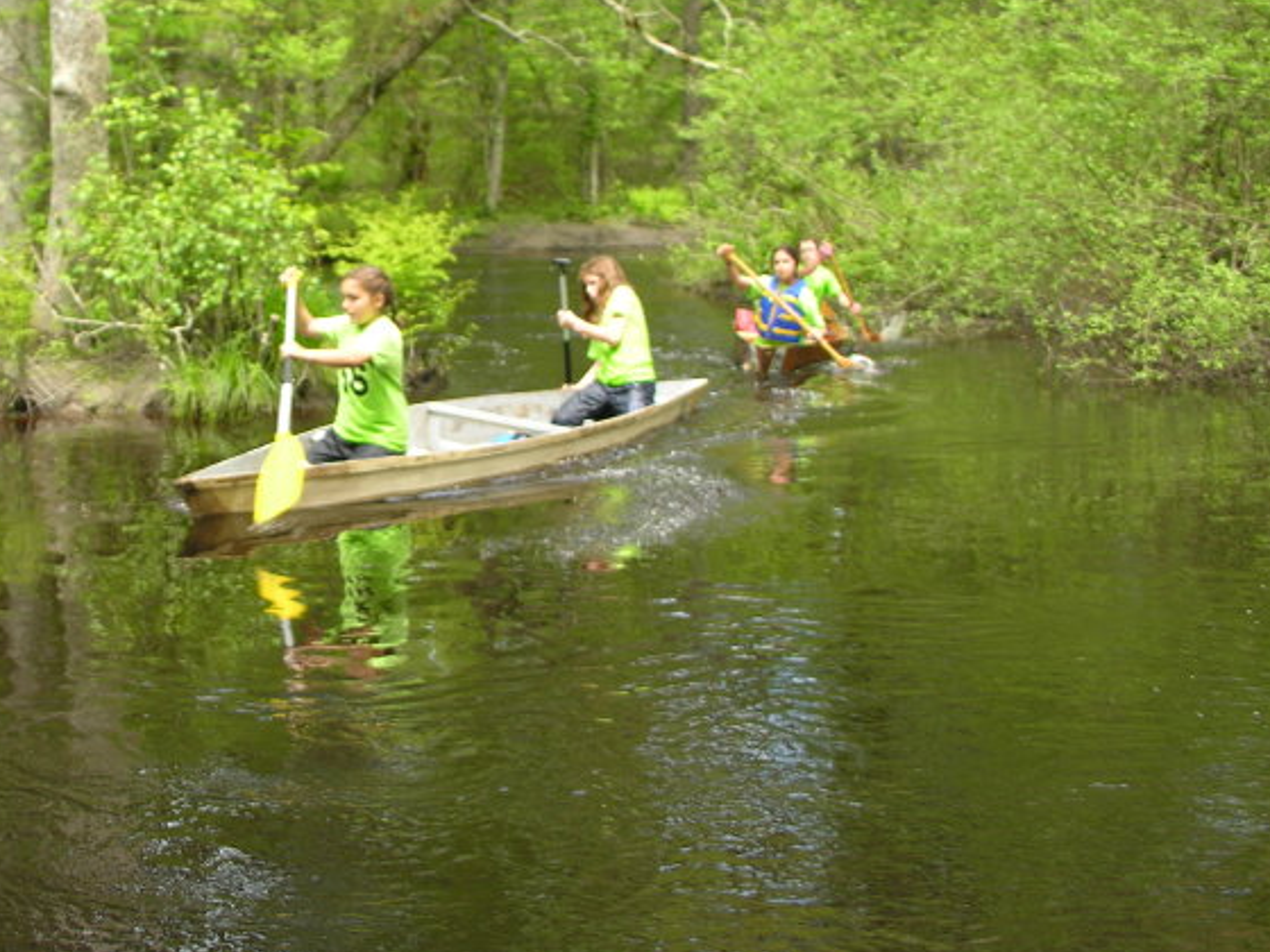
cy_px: 519
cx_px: 308
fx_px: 2018
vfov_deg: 26.5
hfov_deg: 34.2
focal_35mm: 55
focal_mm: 8.9
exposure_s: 1/125
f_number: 2.8
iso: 50
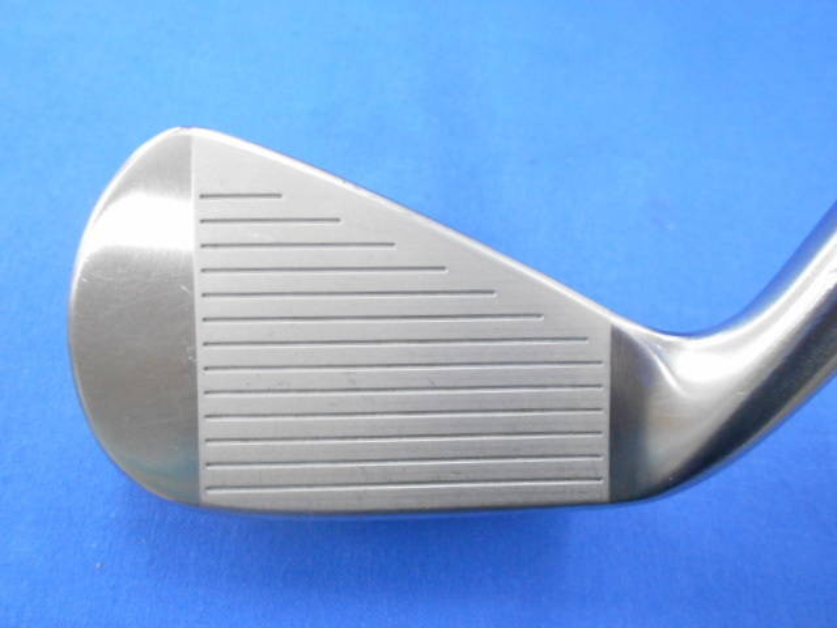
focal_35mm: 26
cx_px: 418
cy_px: 314
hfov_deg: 67.3
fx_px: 629
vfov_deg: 53.1
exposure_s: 1/30
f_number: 3.2
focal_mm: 4.6
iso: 400
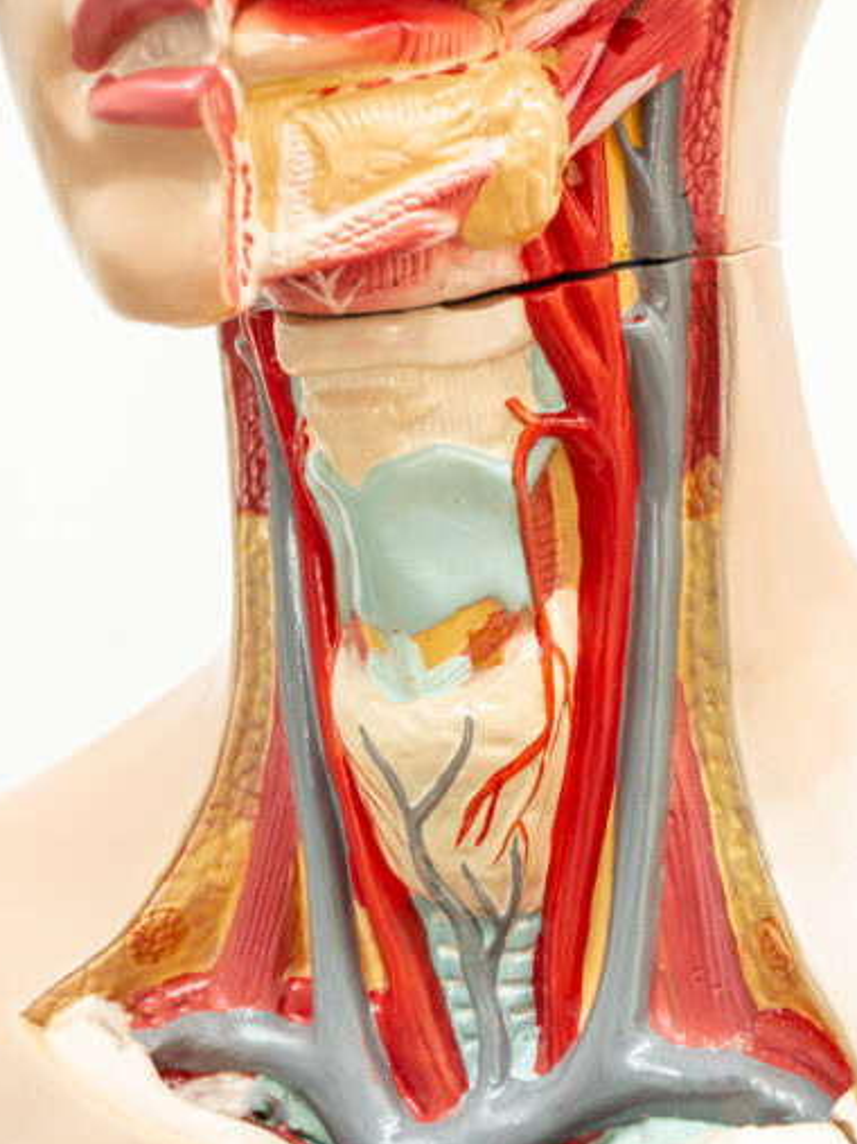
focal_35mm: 51
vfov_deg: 37.5
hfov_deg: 28.5
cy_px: 575
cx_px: 469
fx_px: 1684
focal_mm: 35
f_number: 8
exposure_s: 1/8
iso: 250
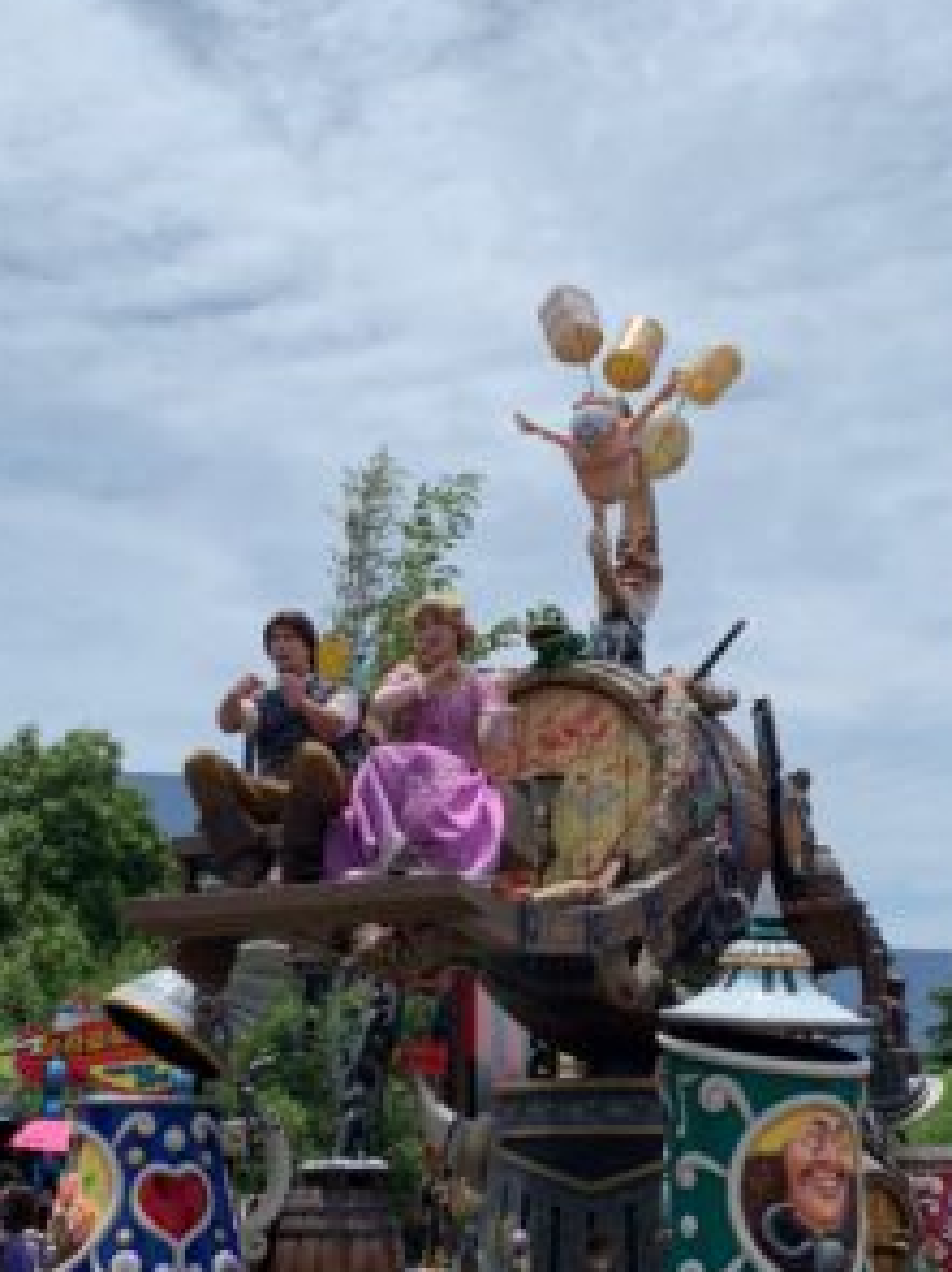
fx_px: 1725
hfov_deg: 30.8
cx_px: 422
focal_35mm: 47
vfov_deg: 40.2
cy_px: 774
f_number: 1.8
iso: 25
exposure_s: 1/4464
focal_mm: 4.25
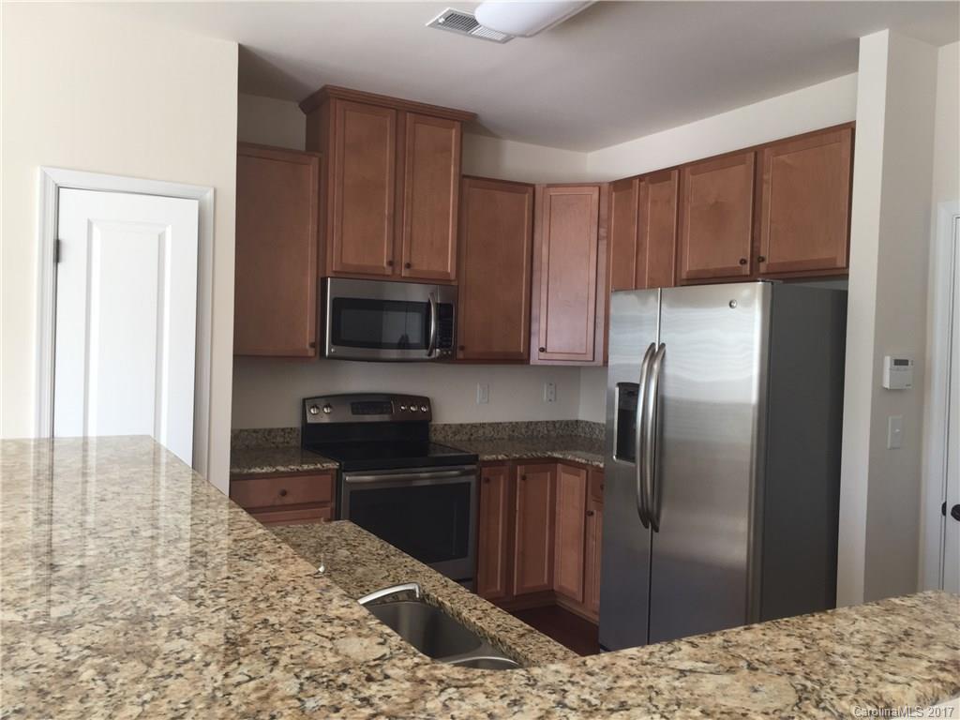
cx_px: 480
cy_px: 360
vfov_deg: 48.2
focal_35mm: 29
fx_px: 804
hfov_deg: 61.7
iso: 32
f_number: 2.2
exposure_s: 1/60
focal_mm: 4.15
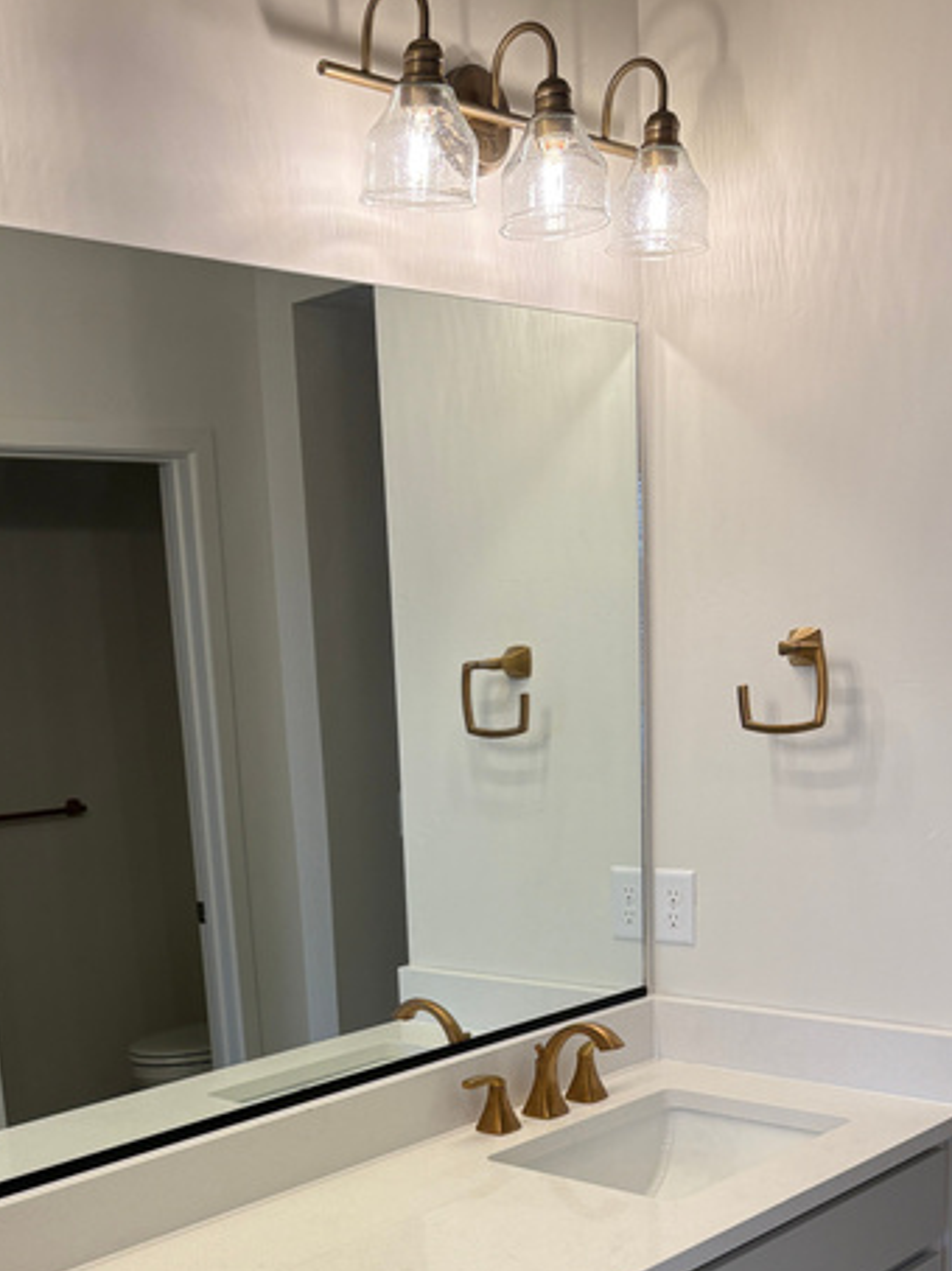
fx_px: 1615
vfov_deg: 40.7
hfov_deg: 32.6
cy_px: 1064
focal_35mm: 44
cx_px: 342
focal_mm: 5.96
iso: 64
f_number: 1.6
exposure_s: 1/238
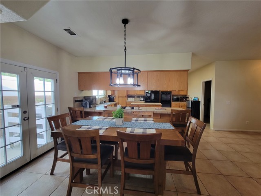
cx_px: 130
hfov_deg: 106.2
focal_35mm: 13
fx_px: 98
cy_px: 98
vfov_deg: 89.9
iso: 125
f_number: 2.2
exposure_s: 1/60
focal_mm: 2.2
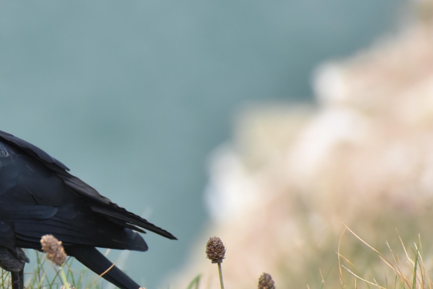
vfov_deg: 1.5
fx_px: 10709
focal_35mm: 890
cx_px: -128
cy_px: 158
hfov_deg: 2.3
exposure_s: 1/1600
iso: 1250
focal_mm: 300
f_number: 8
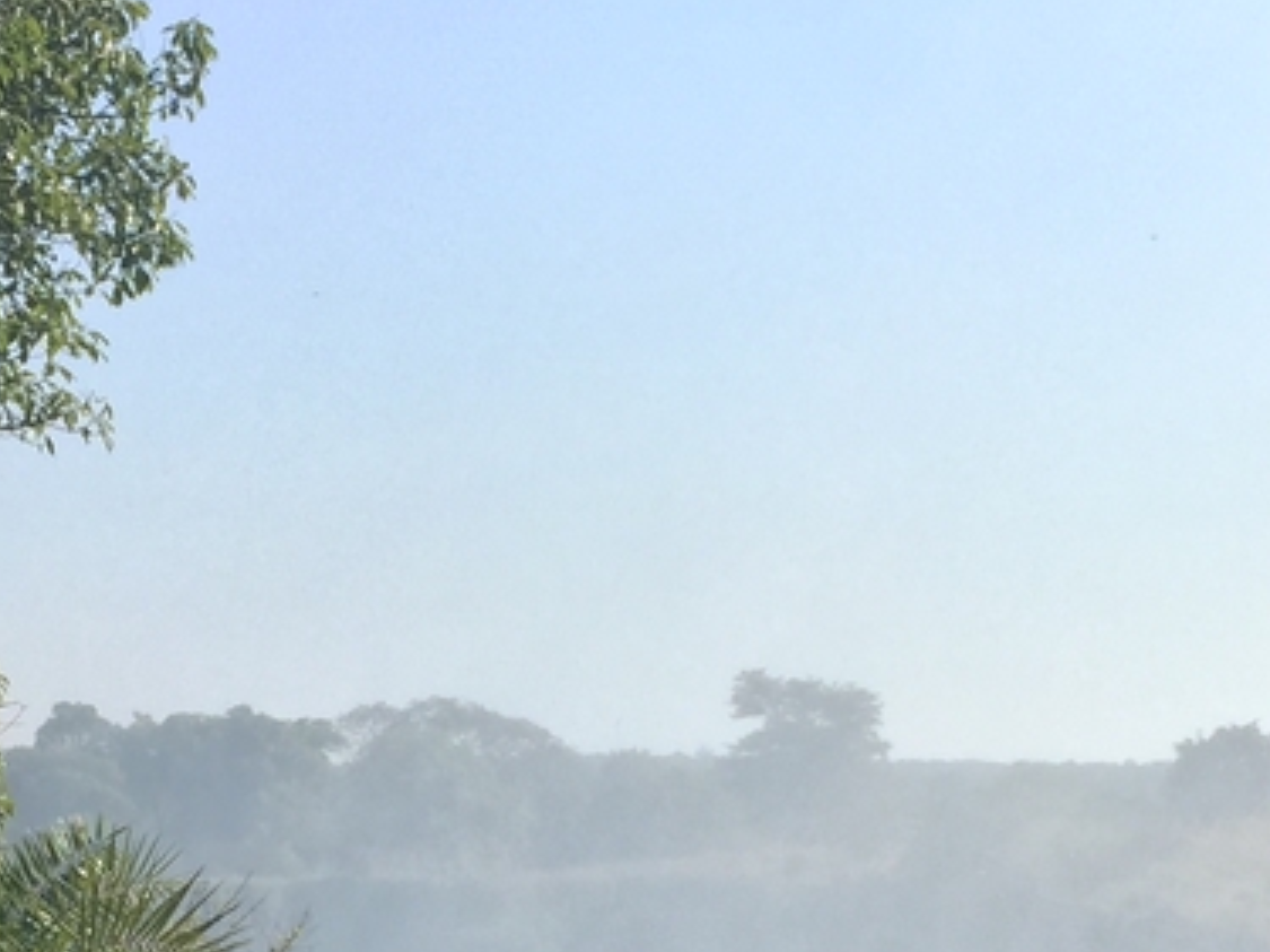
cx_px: 447
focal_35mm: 99
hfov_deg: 19.8
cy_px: 949
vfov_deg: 14.7
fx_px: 3631
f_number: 2.2
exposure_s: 1/898
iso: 32
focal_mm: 4.15
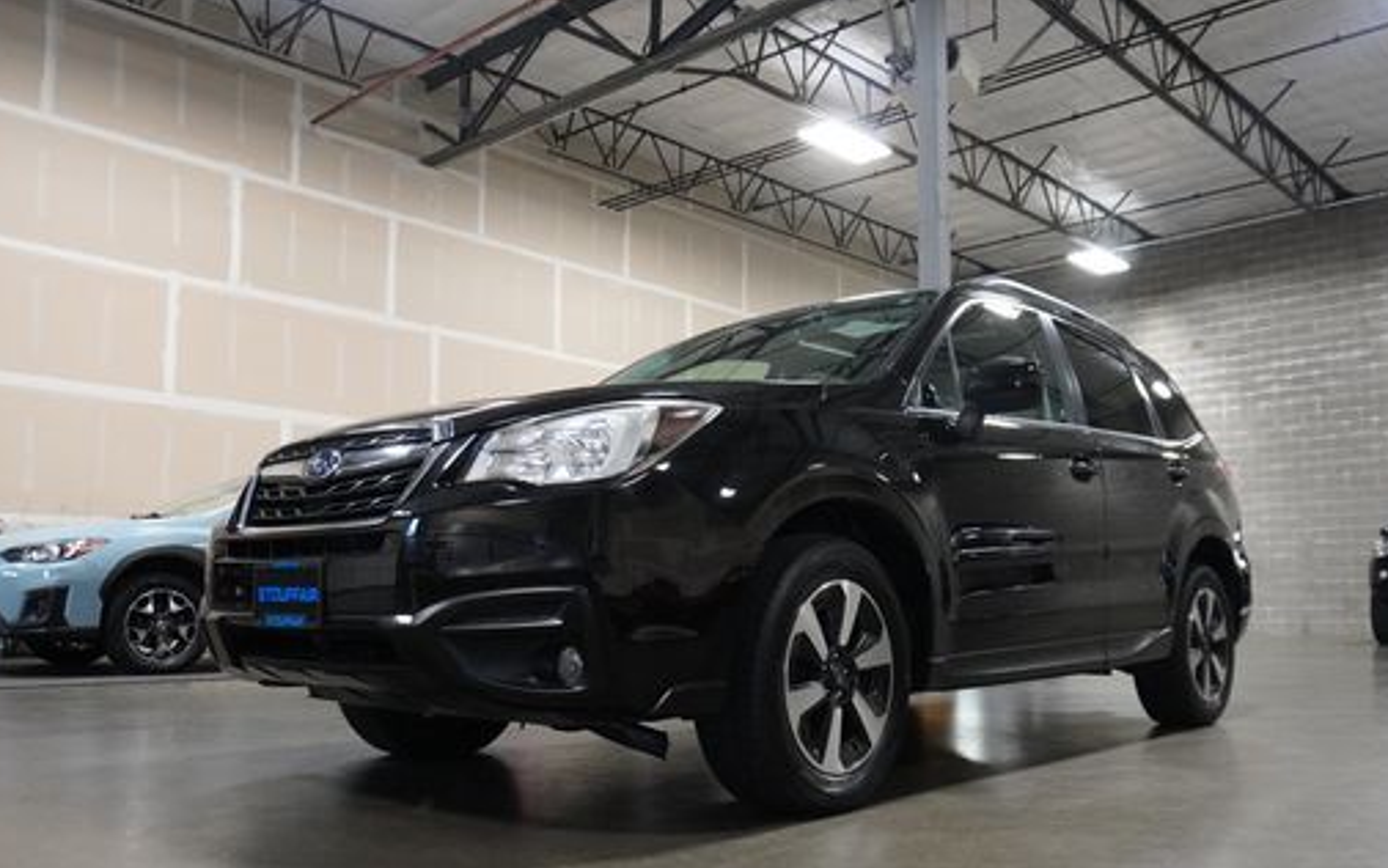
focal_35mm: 31
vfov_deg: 40.4
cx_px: 720
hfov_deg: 61.2
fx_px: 1173
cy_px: 534
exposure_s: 1/160
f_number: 4
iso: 3200
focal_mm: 16
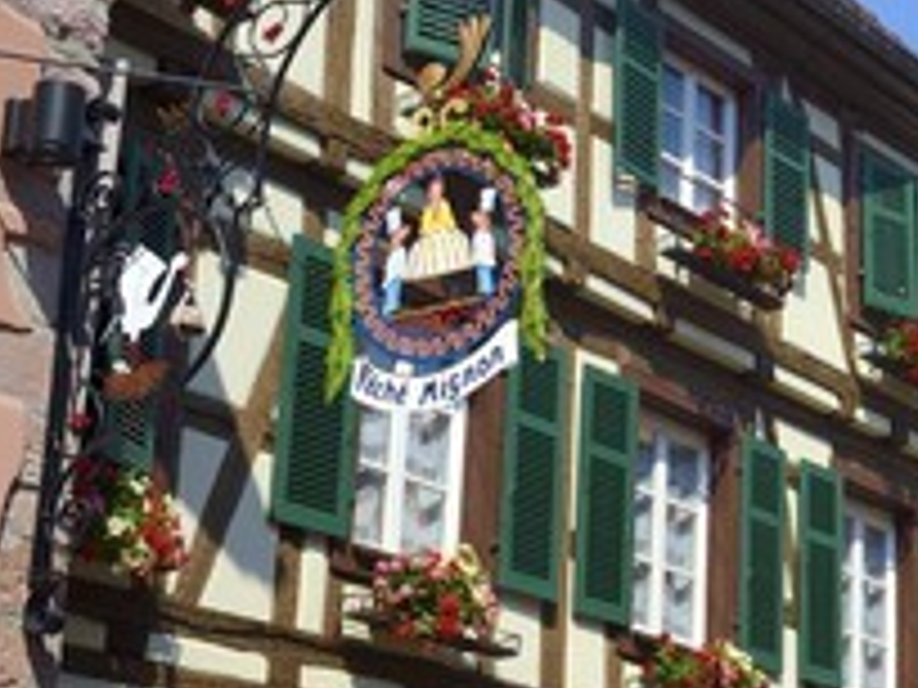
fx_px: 2307
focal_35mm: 87
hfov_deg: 21.7
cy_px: 400
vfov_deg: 17.0
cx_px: 918
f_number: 13
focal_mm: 44
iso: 200
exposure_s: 1/250
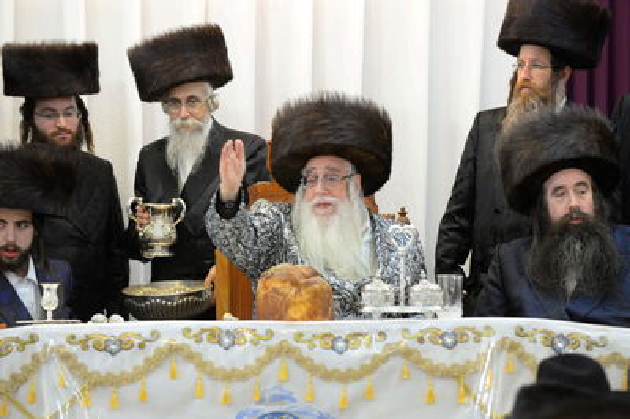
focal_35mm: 180
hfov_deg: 11.4
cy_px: 210
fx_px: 3147
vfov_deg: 7.6
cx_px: 315
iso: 2000
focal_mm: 180
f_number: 4.5
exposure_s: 1/100
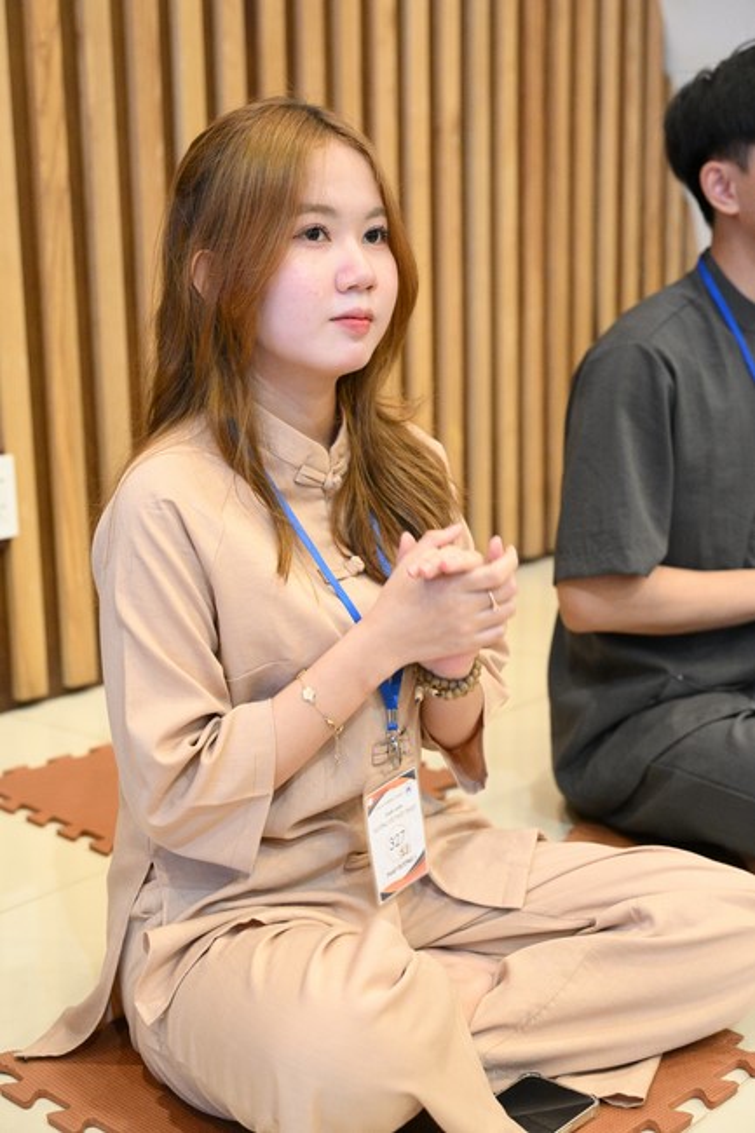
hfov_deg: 27.0
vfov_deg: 39.6
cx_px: 378
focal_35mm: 50
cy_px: 566
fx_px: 1574
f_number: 4
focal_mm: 50
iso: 10000
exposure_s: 1/200
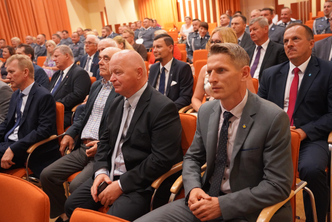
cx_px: 166
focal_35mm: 36
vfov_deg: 36.9
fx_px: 332
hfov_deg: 53.1
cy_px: 111
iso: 12800
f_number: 4
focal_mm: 36
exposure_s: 1/80
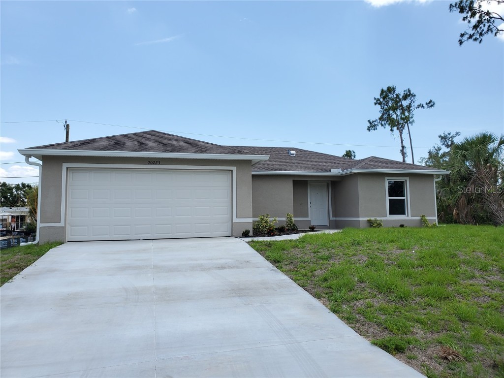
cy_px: 189
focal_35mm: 26
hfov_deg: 67.3
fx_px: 379
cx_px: 252
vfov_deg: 53.1
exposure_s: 1/1192
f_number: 2.4
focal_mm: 4.3
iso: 50
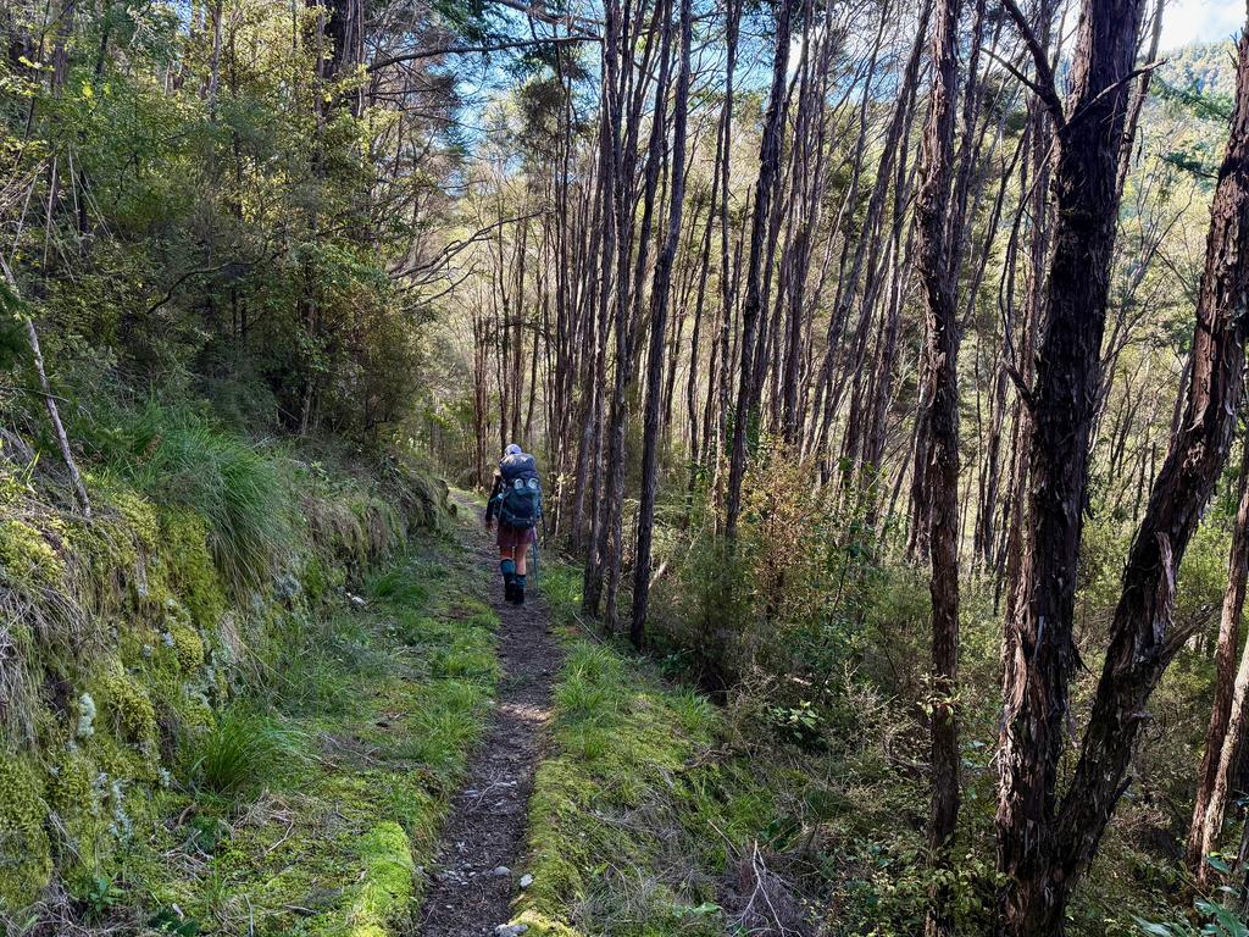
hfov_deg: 71.6
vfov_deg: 56.8
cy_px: 468
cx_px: 624
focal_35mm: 24
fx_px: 866
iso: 200
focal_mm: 6.76
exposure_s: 1/159
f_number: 1.78
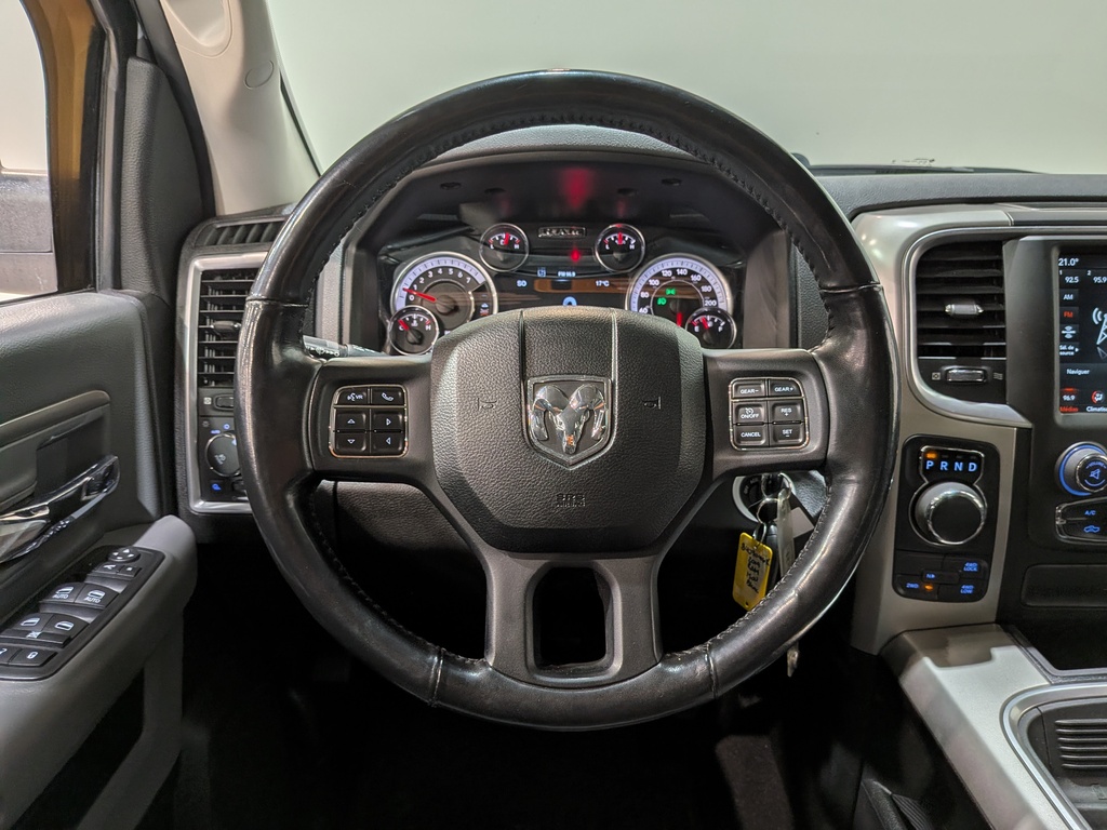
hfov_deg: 71.6
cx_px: 554
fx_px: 768
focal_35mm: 24
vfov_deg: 56.8
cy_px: 415
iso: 27
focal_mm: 4.53
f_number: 1.7
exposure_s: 1/136
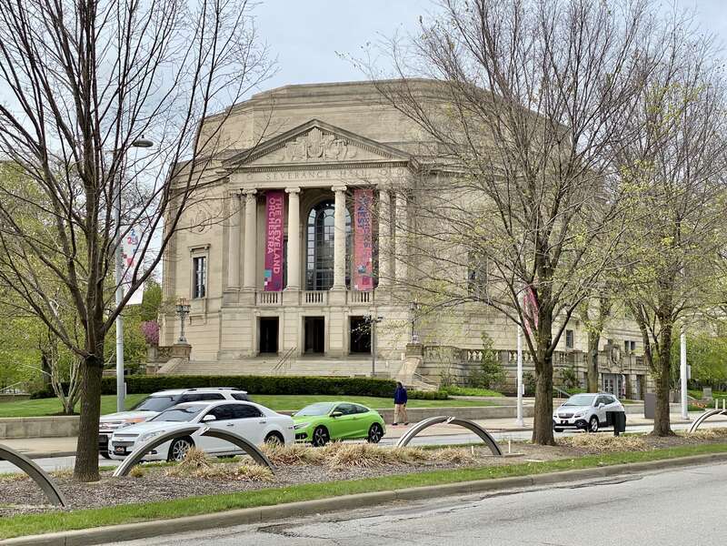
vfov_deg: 28.0
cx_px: 364
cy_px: 273
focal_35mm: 52
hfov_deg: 36.8
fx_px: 1092
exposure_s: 1/716
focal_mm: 6
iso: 20
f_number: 2
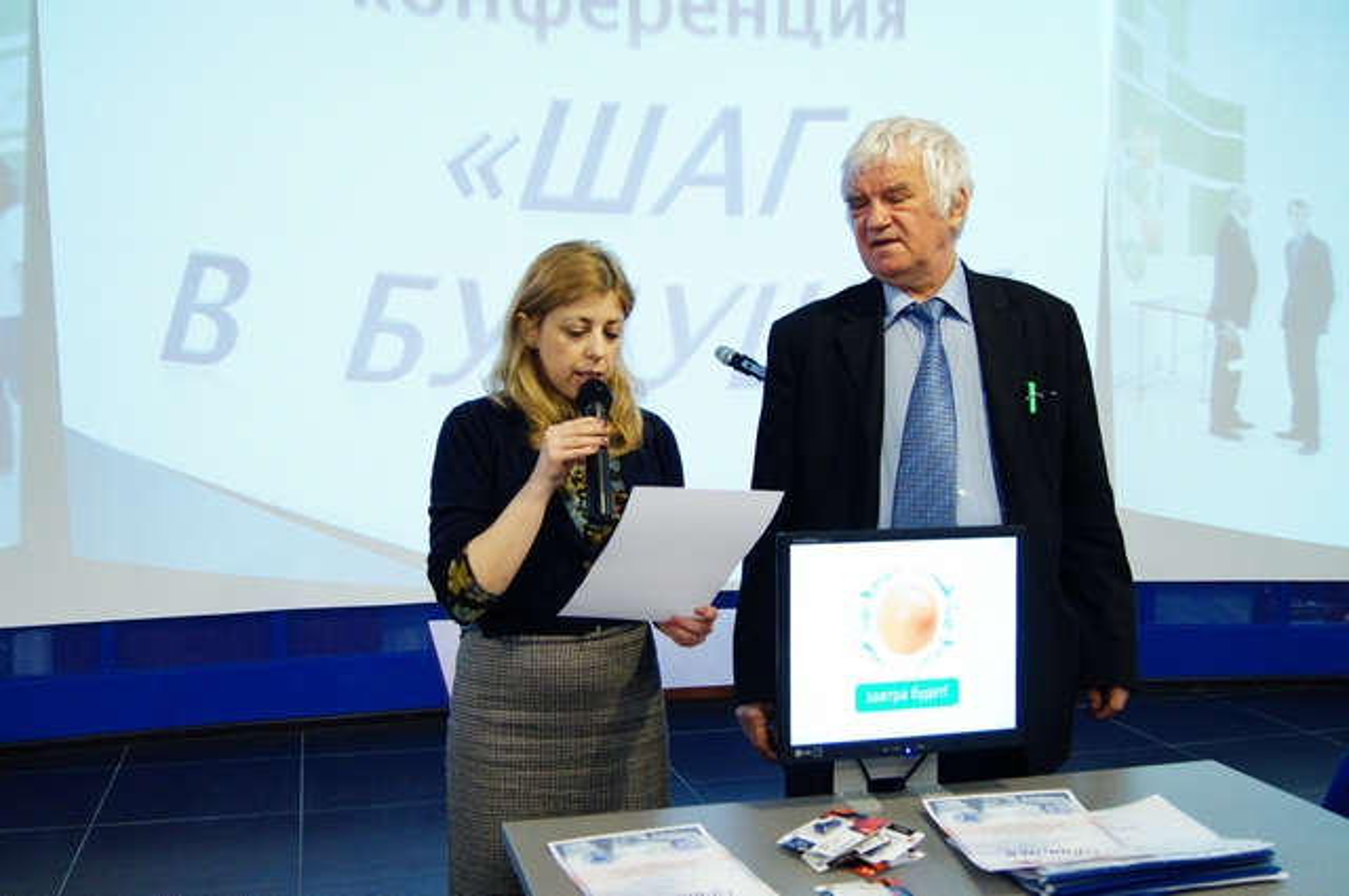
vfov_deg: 36.8
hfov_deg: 53.2
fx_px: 1347
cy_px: 448
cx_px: 674
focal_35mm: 36
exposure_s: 1/40
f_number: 4
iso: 1600
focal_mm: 24
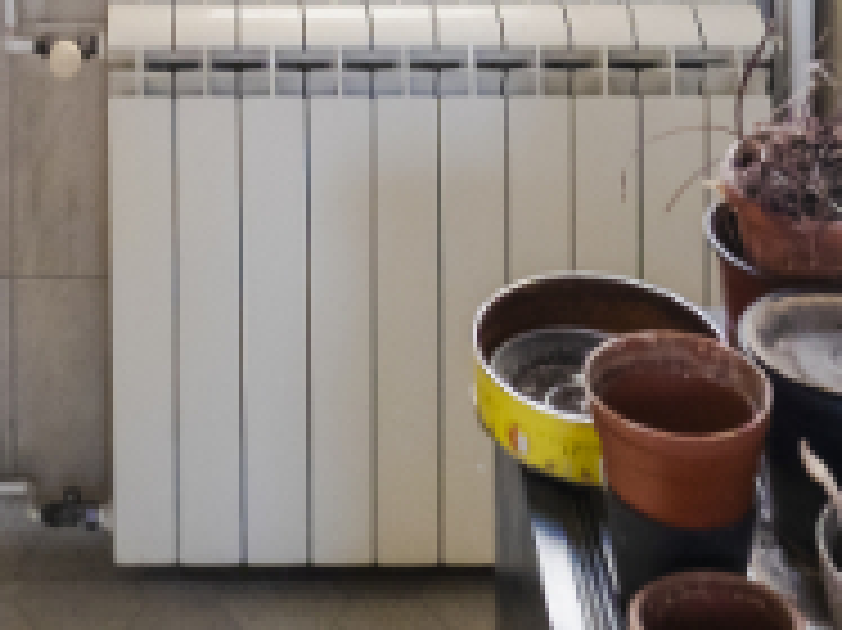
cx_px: 153
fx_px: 1823
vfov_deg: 15.0
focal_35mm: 75
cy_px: -720
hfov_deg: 25.5
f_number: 4
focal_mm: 7
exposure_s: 1/40
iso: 400
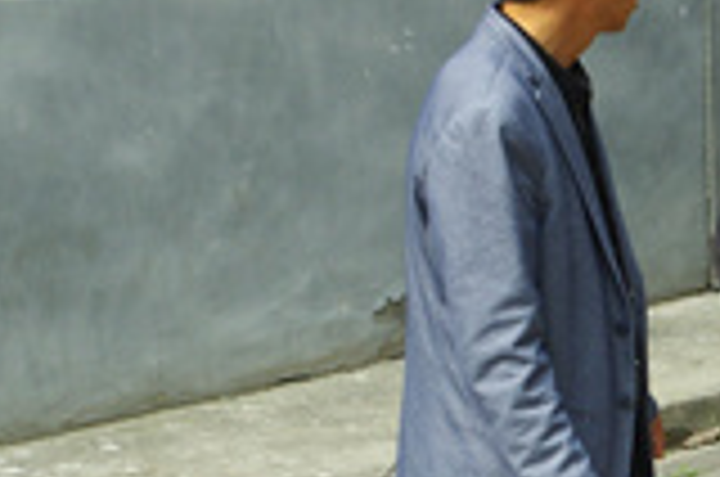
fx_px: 2475
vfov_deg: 11.0
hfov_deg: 15.4
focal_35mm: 124
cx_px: 1040
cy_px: 284
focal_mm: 22
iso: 200
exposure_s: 1/160
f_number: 6.3
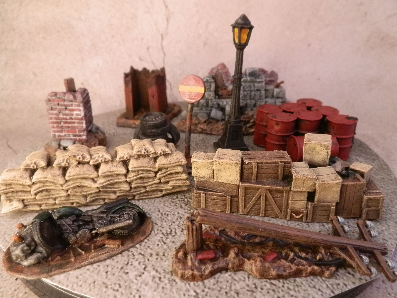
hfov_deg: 63.4
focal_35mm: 28
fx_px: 321
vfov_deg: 49.7
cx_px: 198
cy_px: 149
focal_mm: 5
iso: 400
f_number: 3.1
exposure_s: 1/125
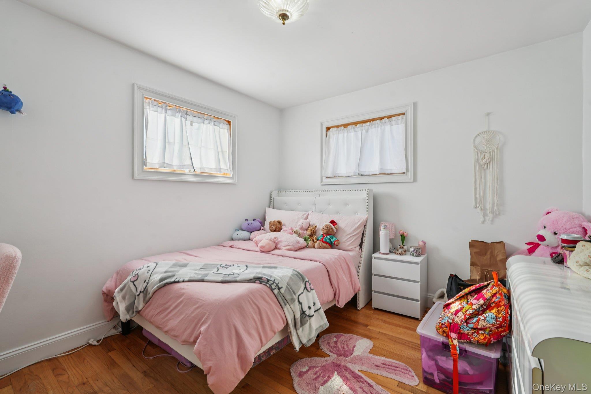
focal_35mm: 16
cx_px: 296
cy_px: 197
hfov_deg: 96.7
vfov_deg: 73.7
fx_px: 263
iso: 160
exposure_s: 1/30
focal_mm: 16
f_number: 8
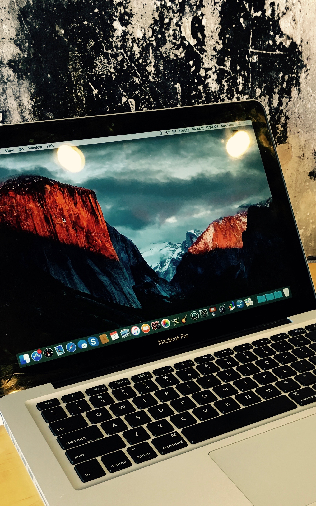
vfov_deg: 41.8
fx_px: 648
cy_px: 355
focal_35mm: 47
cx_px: 208
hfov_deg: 27.3
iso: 80
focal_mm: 4.15
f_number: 2.2
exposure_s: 1/30
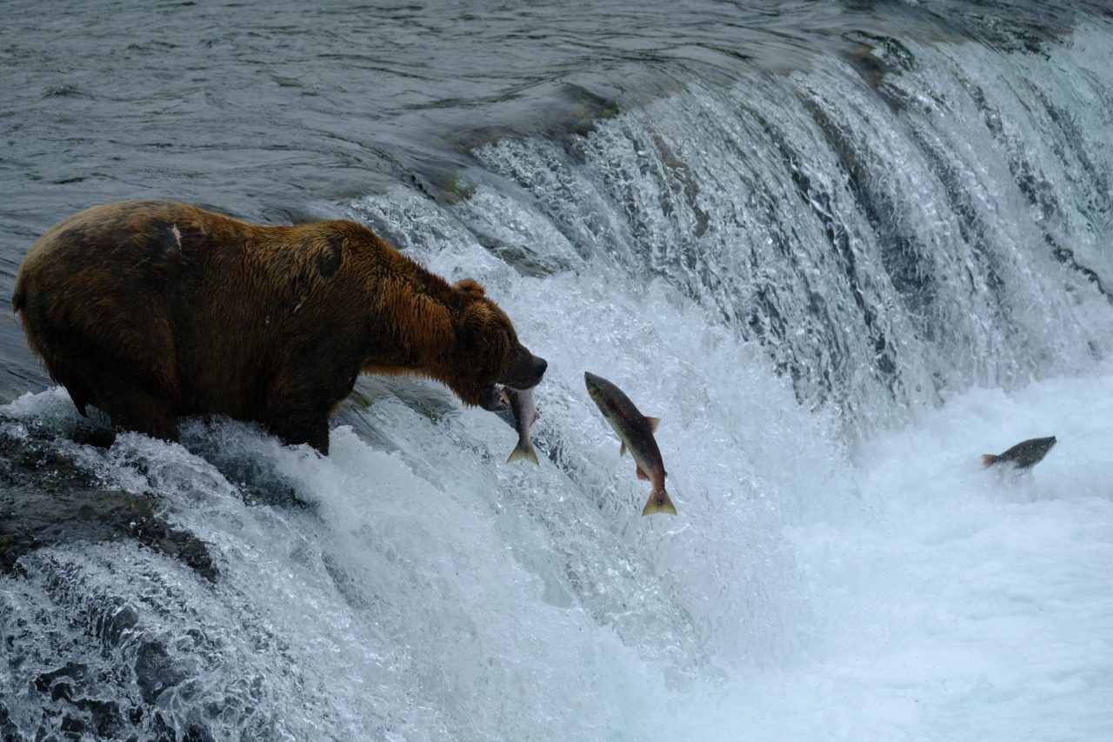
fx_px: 6615
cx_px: 556
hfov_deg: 9.6
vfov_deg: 6.4
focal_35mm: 214
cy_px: 371
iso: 500
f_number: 4.7
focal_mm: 142.7
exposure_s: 1/1250
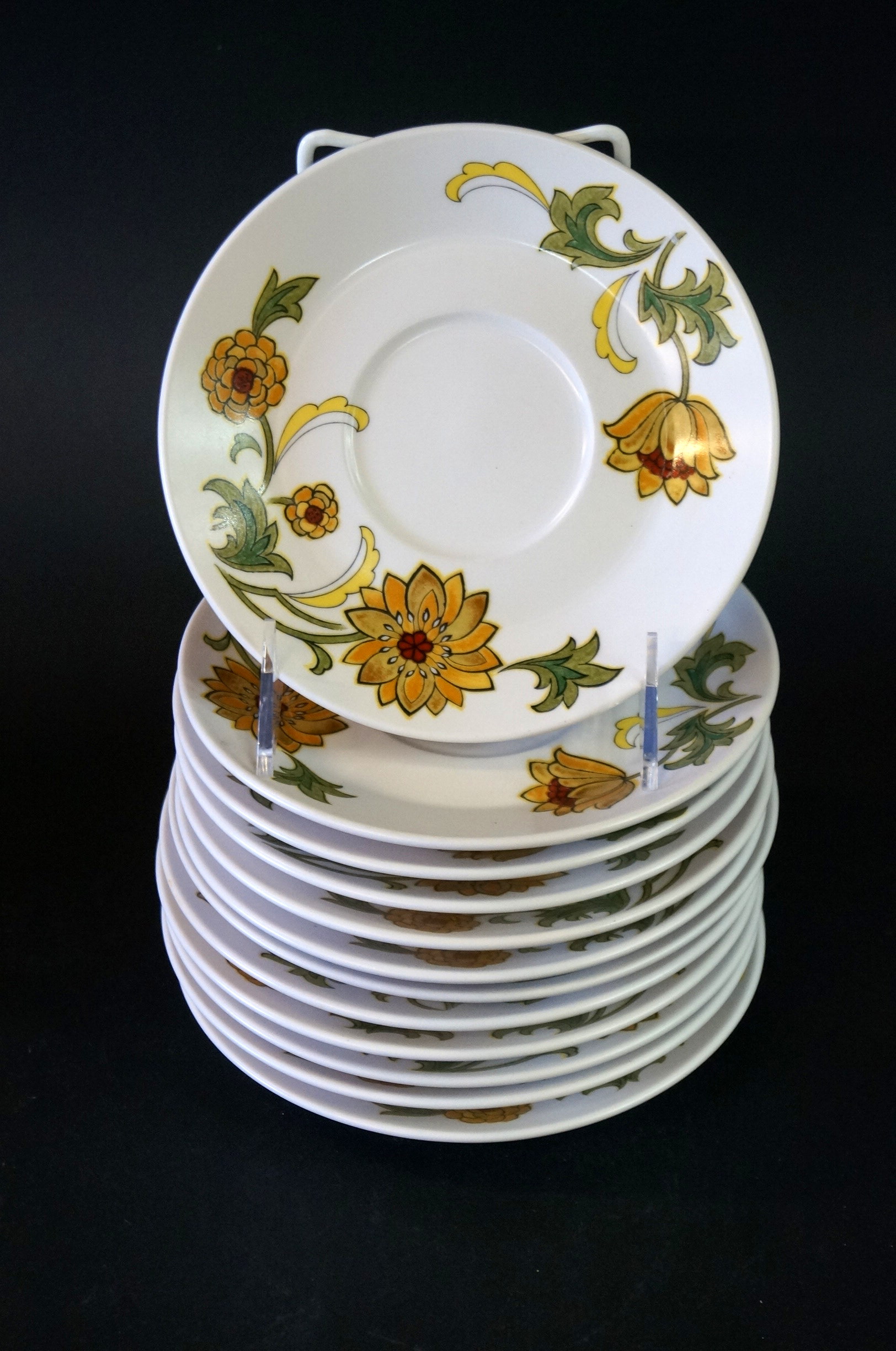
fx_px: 3090
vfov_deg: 24.7
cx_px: 448
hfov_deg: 16.5
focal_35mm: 82
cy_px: 676
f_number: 5.6
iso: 1000
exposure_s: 1/100
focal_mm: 55
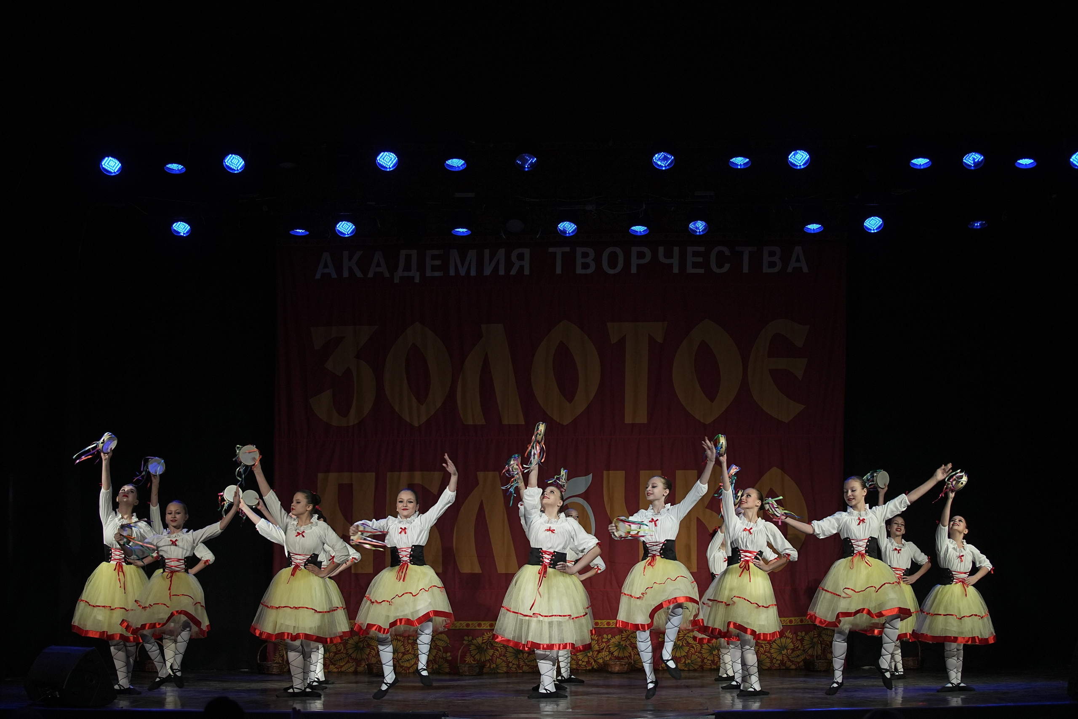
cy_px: 360
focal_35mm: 70
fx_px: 2096
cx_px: 539
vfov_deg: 19.5
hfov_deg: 28.8
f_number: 4
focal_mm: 70
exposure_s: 1/400
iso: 2000
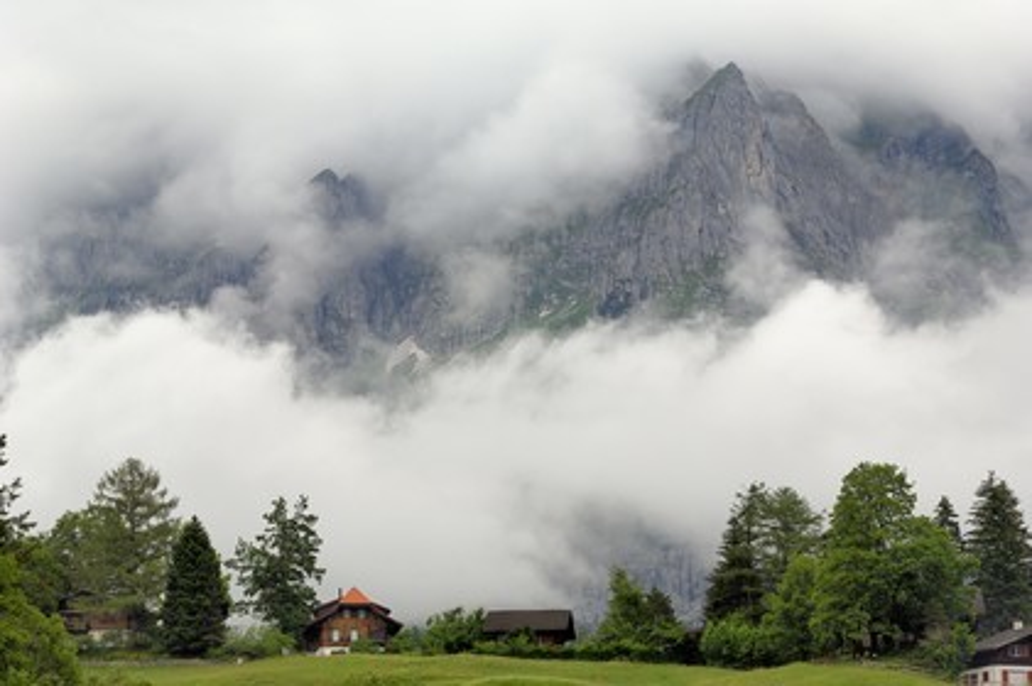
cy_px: 343
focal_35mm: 135
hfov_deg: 15.2
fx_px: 3867
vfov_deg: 10.1
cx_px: 516
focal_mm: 90
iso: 100
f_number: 6.7
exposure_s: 1/160
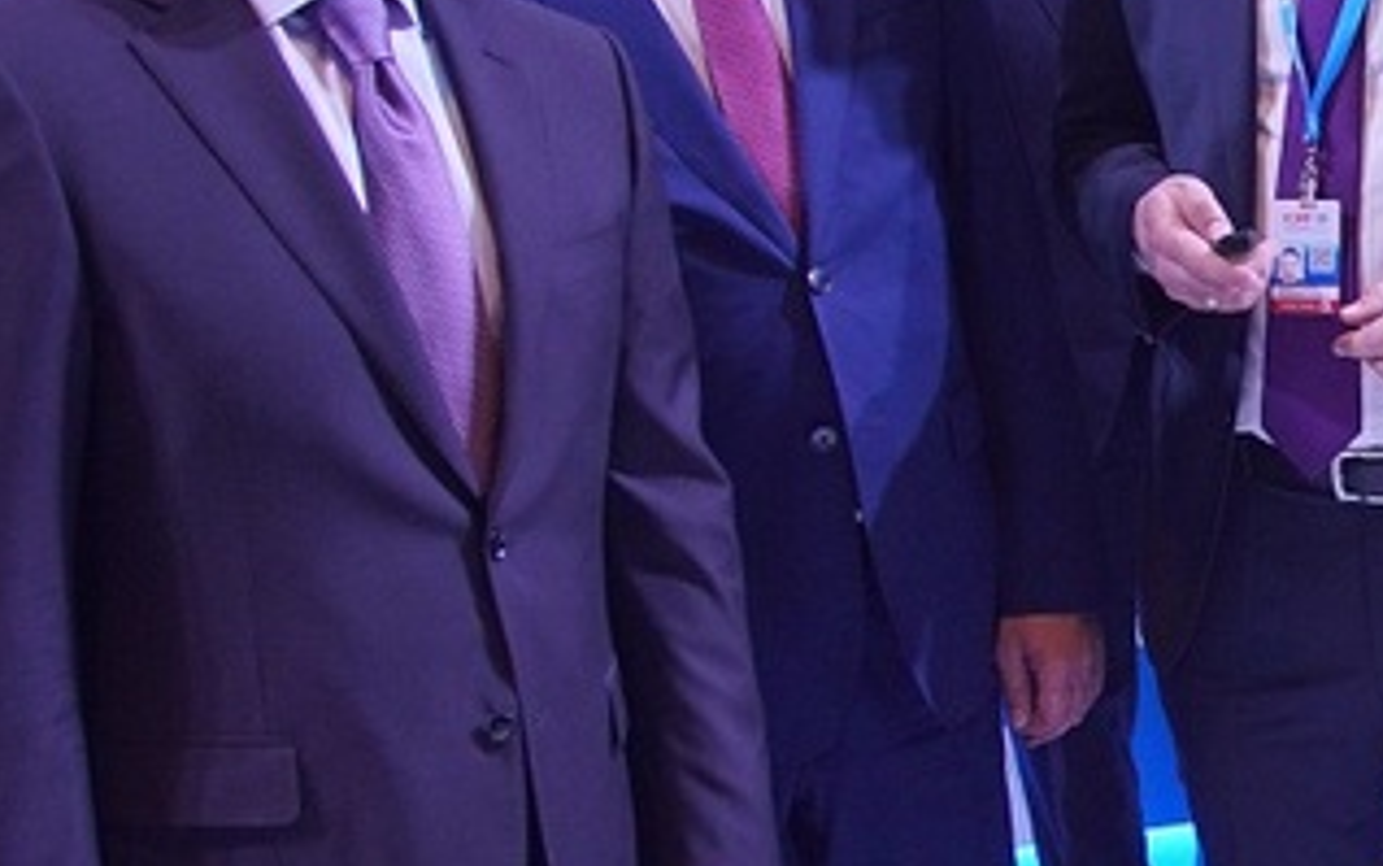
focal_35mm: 86
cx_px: 1681
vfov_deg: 15.2
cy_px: 559
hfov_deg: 22.2
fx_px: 3243
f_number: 6.3
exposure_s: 1/50
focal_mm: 28
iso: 1600
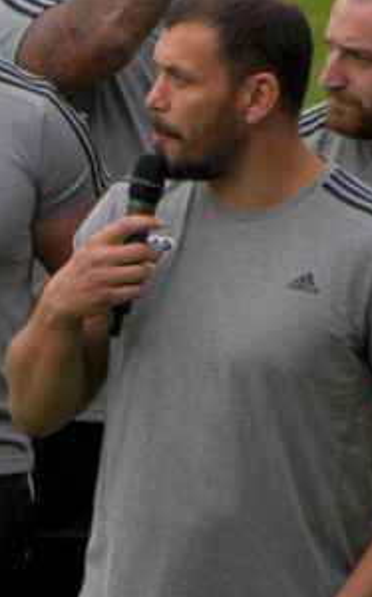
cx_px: -123
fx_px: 18950
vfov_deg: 1.8
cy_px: 253
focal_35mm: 1166
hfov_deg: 1.1
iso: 143
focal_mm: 97.8
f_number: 5
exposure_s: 1/160
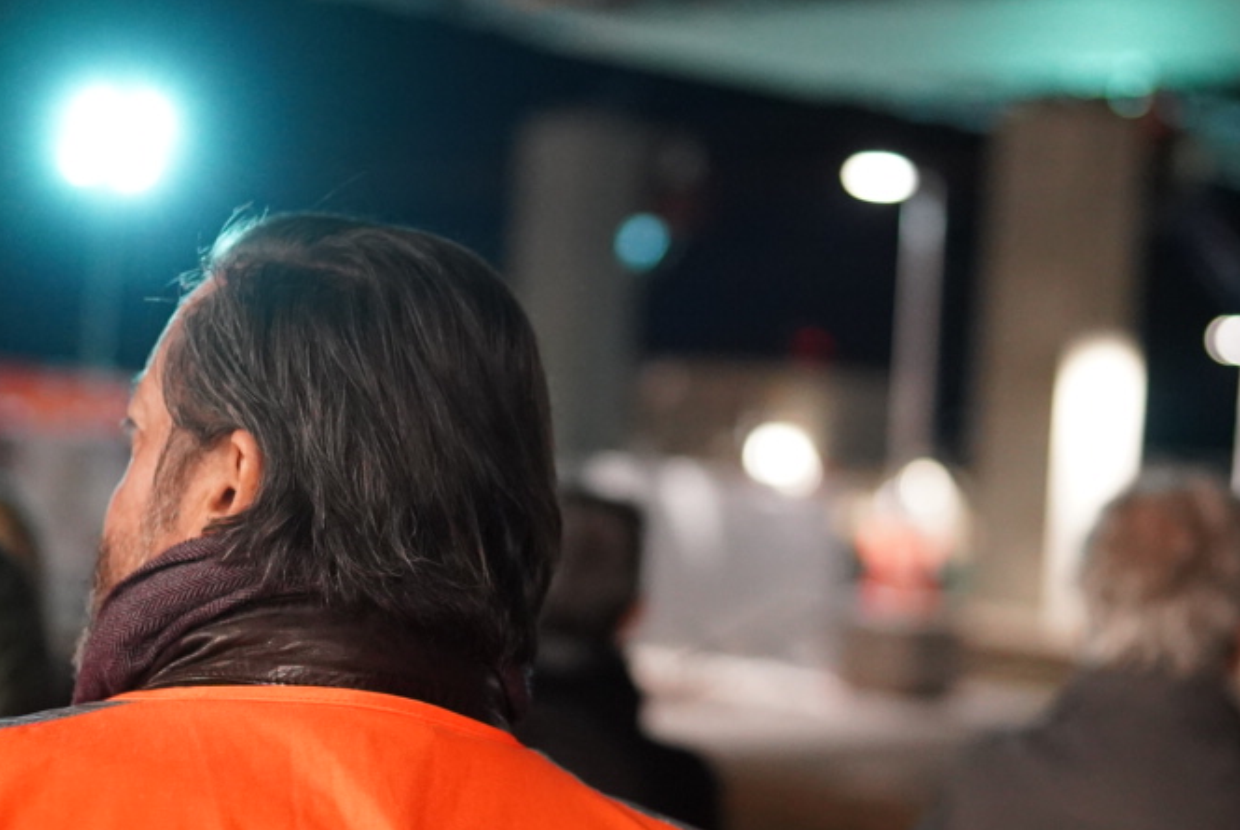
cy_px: 407
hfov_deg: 23.8
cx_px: 779
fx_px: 2931
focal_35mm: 85
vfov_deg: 16.1
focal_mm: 35
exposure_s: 1/640
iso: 4000
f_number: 1.4
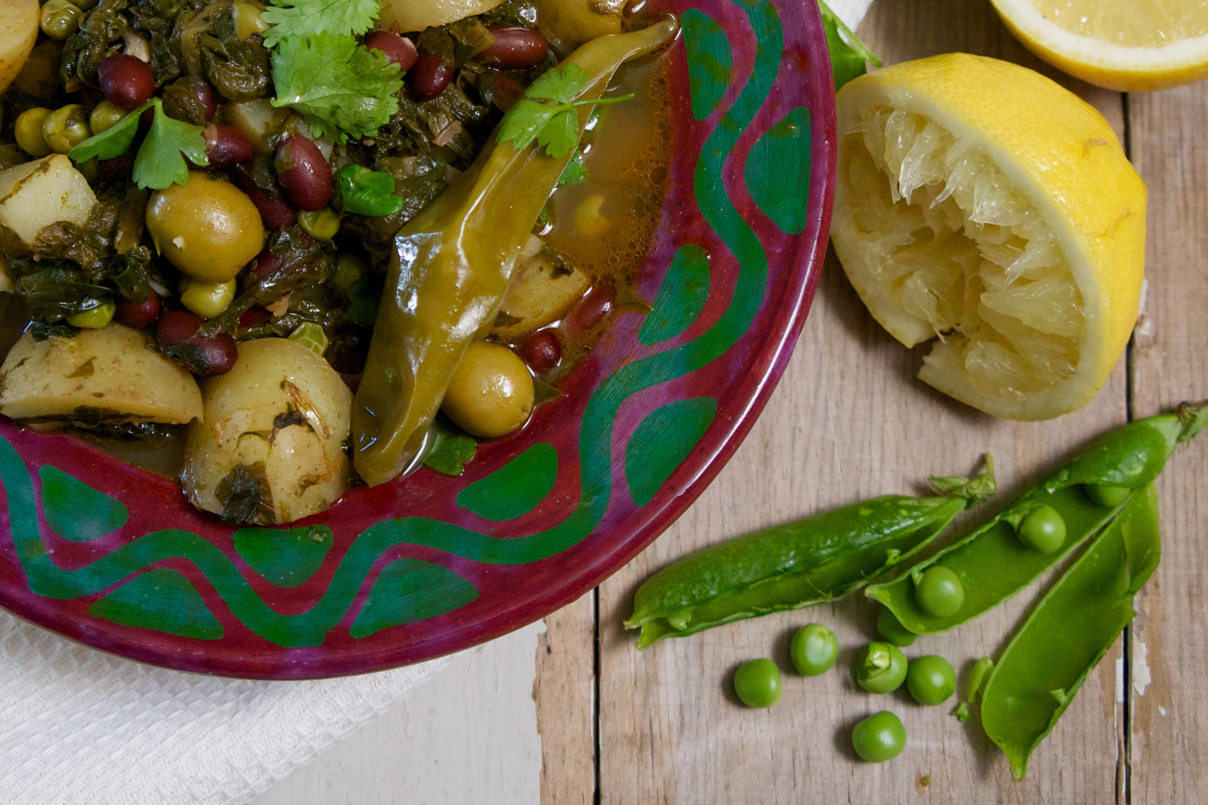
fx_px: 2174
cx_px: 496
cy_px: 165
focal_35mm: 65
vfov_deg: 20.7
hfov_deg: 31.0
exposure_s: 1/160
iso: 1600
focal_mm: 27
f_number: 4
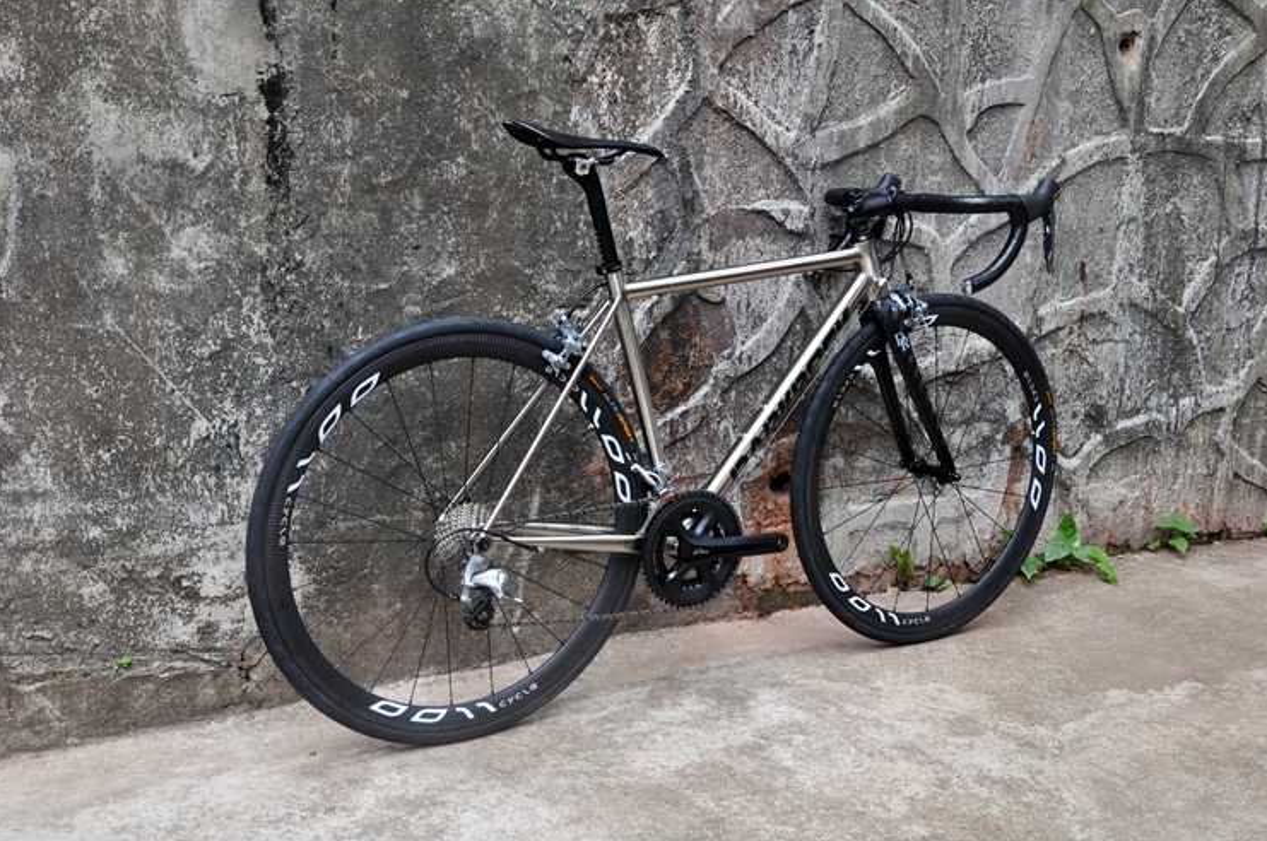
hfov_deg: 48.5
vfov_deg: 33.3
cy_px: 415
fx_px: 1406
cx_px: 645
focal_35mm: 40
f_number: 8
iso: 360
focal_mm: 26
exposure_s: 1/60
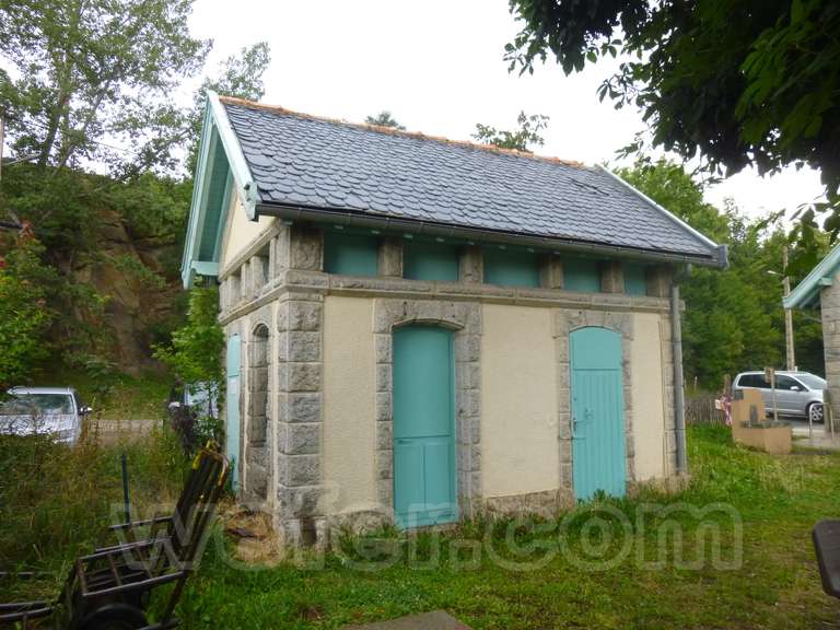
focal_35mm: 25
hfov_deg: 69.4
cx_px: 420
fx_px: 607
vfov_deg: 54.9
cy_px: 315
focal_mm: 4.5
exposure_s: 1/60
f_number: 3.1
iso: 160
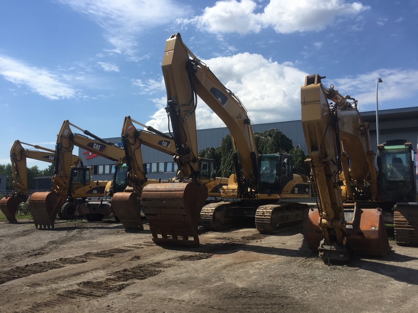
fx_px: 350
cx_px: 209
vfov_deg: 48.2
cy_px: 156
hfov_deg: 61.7
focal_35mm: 29
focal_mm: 4.15
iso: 32
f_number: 2.2
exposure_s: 1/2475
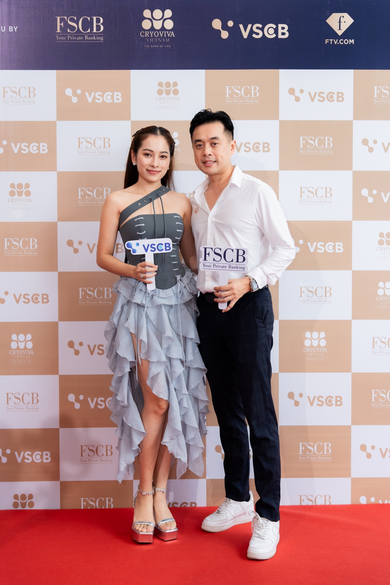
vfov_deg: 40.0
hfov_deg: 27.3
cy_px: 292
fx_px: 804
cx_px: 195
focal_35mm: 50
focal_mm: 49.5
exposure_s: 1/160
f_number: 3.2
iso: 250
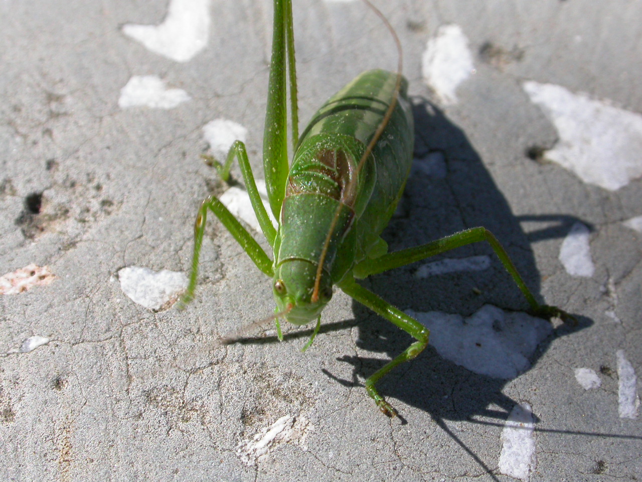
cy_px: 241
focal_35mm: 78
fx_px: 1447
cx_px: 321
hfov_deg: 25.0
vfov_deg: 18.9
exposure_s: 1/174
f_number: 7.9
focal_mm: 16.2
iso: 100
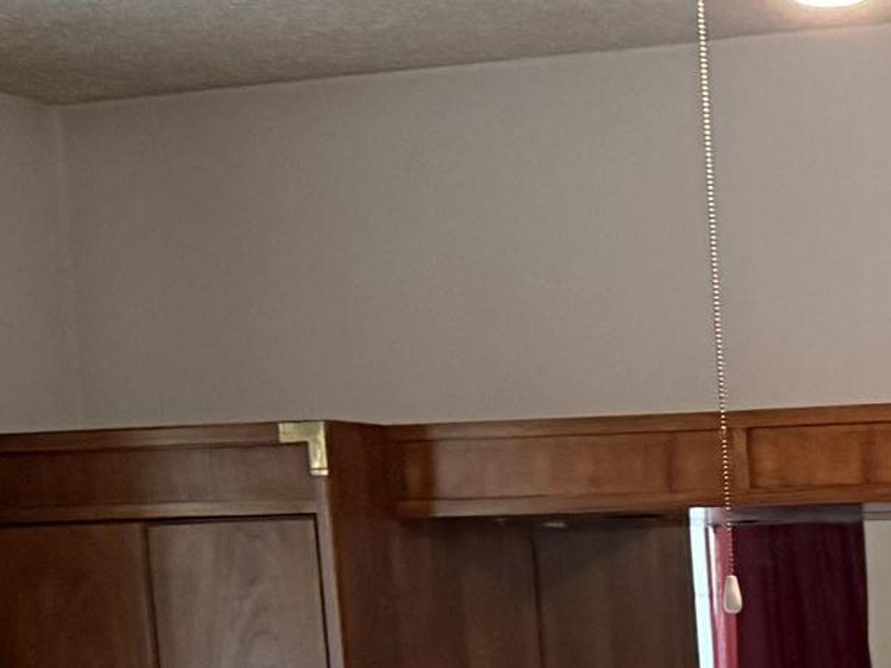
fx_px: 3115
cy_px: 1177
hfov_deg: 15.5
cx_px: 1150
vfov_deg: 11.4
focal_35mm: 121
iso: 800
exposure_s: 1/60
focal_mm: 6.76
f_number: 1.78
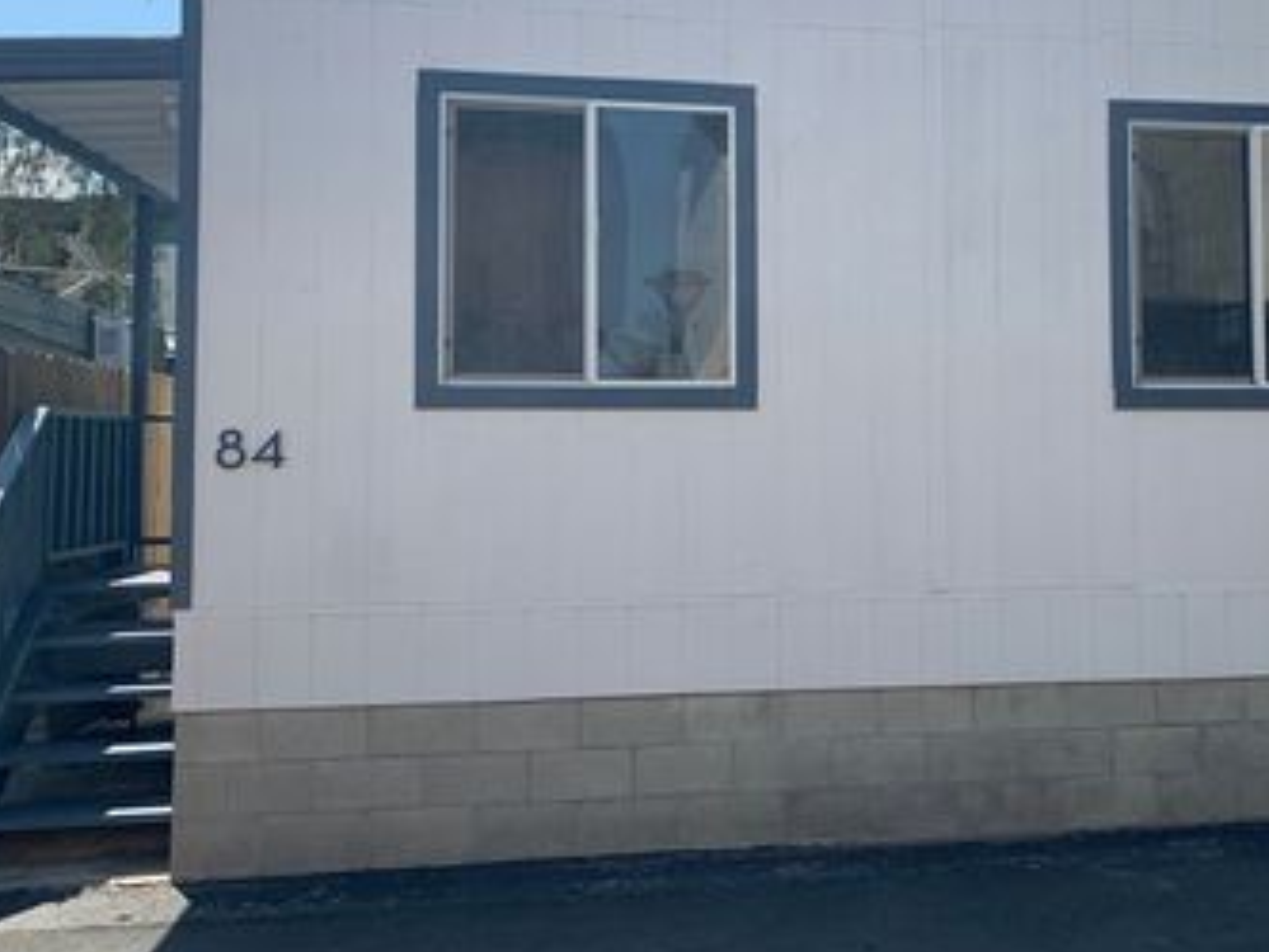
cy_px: 398
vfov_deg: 36.7
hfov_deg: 46.9
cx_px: 865
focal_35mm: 39
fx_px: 1430
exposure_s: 1/1992
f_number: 1.8
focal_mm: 4.25
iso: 25
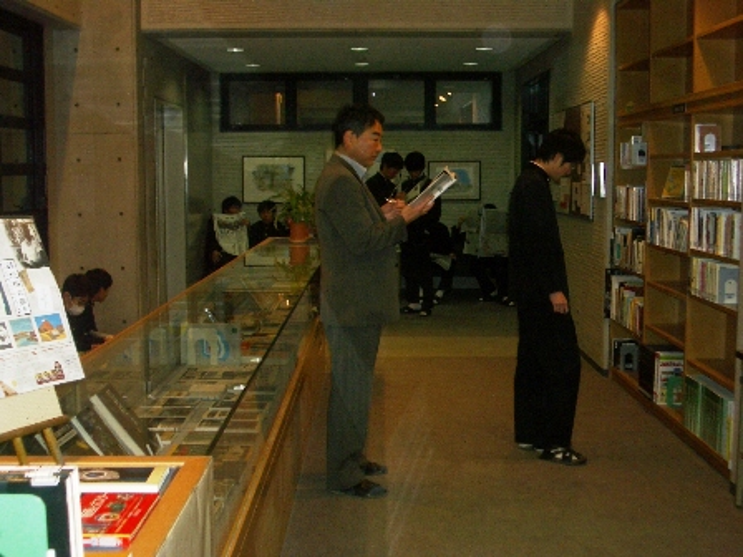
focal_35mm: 49
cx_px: 372
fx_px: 1052
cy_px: 278
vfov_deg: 29.7
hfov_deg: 38.9
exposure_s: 1/60
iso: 100
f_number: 3.1
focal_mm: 8.2
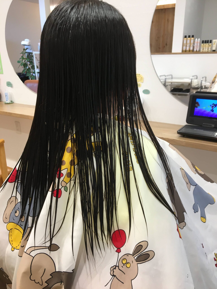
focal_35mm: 29
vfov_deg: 61.7
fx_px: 242
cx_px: 108
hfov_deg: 48.2
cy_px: 144
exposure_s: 1/30
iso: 50
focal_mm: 4.15
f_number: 2.2
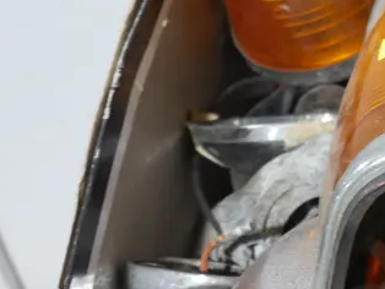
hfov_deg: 10.1
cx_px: 564
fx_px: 2104
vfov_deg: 7.9
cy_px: 165
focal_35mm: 189
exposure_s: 1/60
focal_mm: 29
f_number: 5.4
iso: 1000
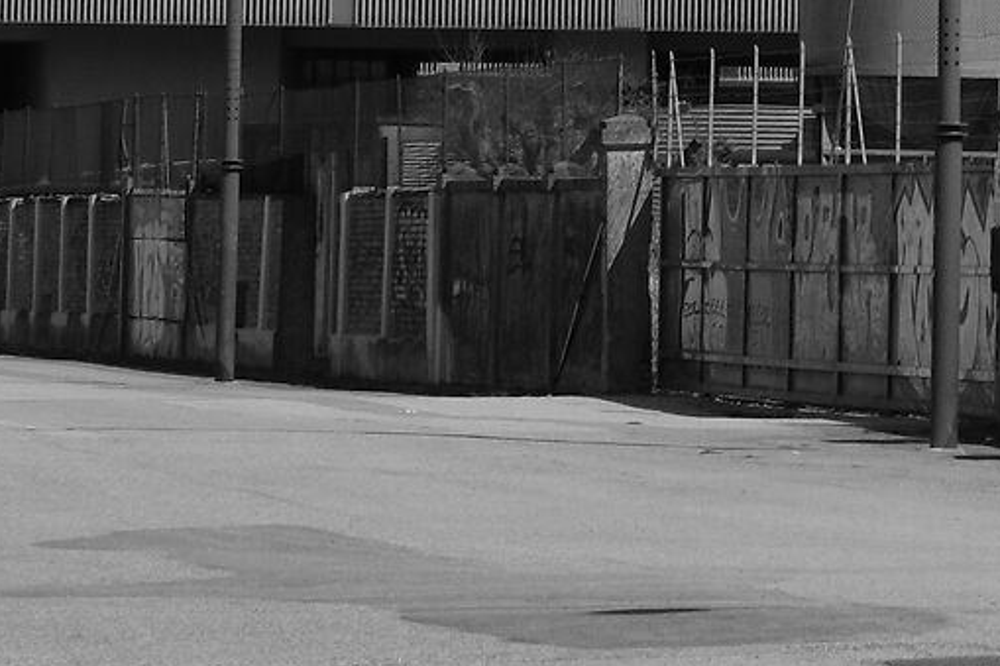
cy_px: -804
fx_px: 9302
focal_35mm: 335
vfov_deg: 4.0
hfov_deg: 6.1
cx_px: 1434
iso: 320
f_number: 9
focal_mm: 47
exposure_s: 1/1000
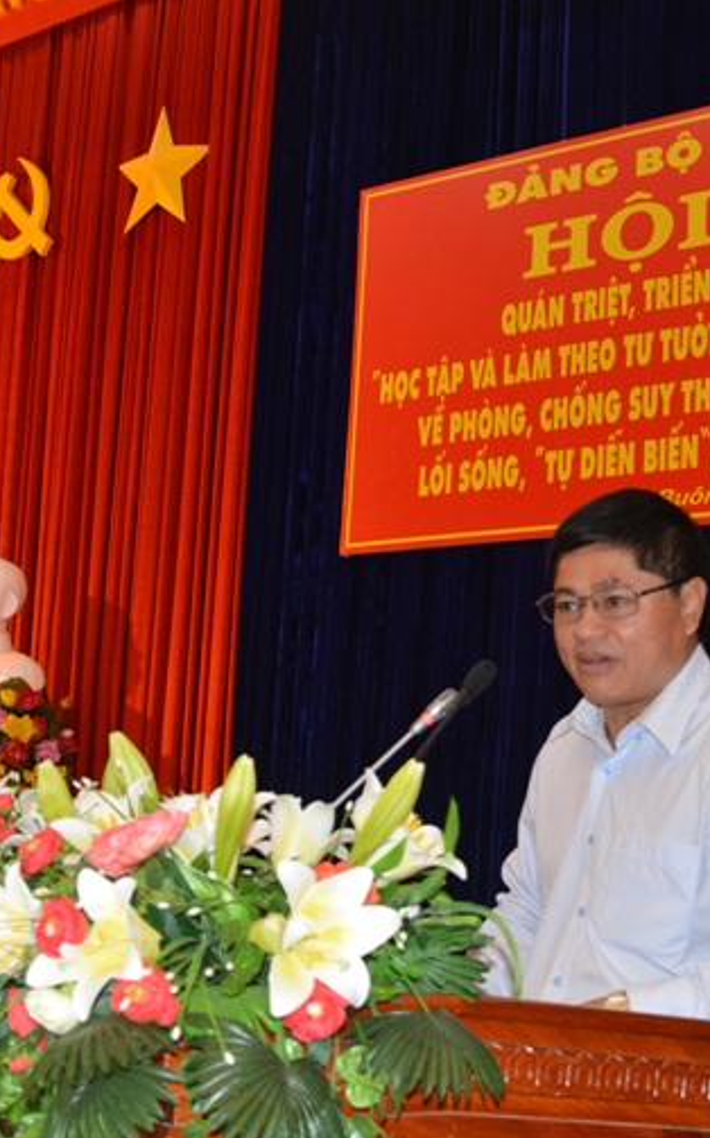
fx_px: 1735
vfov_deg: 36.3
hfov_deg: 23.0
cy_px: 577
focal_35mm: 56
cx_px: 482
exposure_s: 1/60
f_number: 5.6
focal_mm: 24
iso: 1600
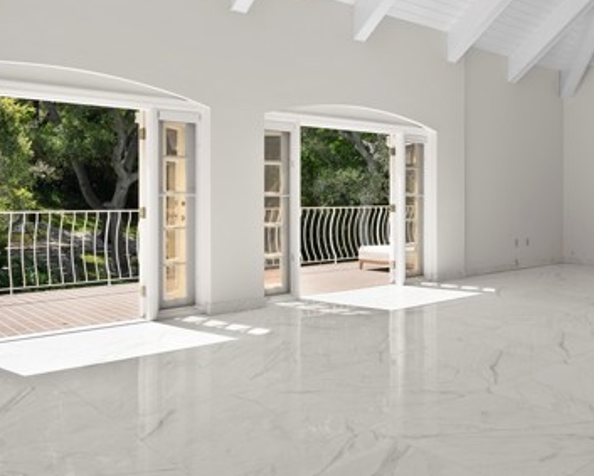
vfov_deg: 43.2
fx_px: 598
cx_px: 347
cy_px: 188
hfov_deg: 52.6
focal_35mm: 34
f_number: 8
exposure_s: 1/20
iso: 250
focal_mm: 20
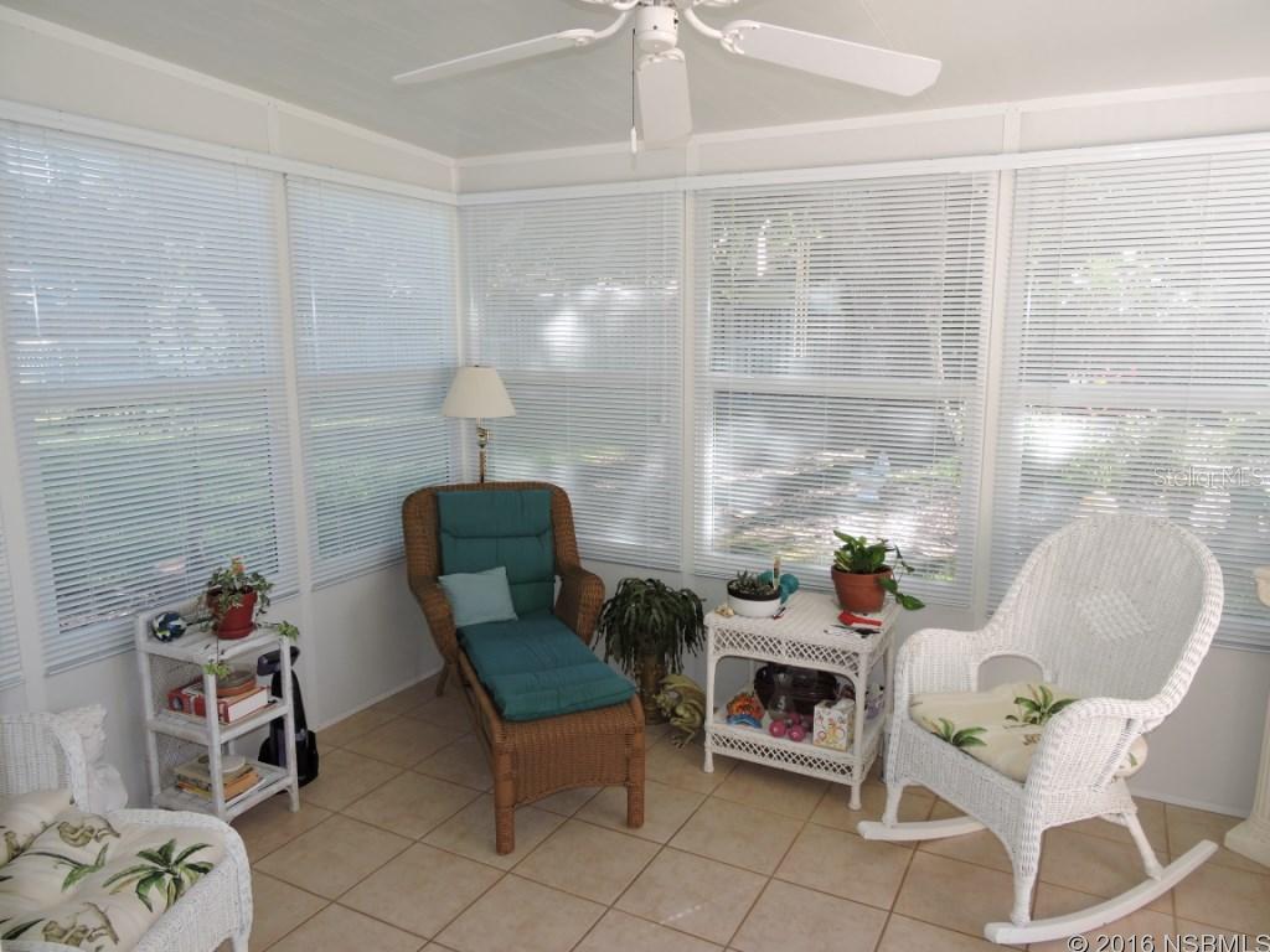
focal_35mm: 24
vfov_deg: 56.8
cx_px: 635
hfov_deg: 71.6
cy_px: 476
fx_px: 881
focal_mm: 4.3
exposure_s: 1/60
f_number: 3.3
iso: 100
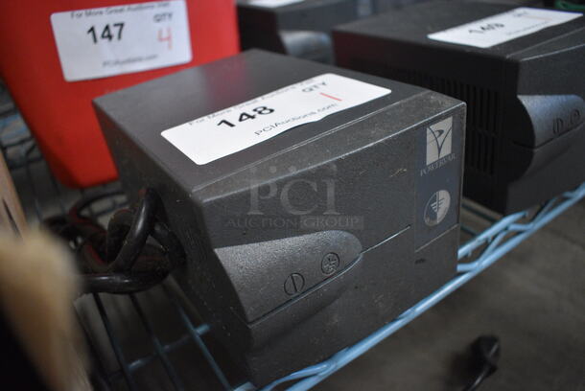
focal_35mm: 27
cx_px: 292
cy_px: 196
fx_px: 439
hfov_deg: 67.3
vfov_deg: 48.0
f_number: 3.5
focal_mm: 18
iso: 3200
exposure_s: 1/60
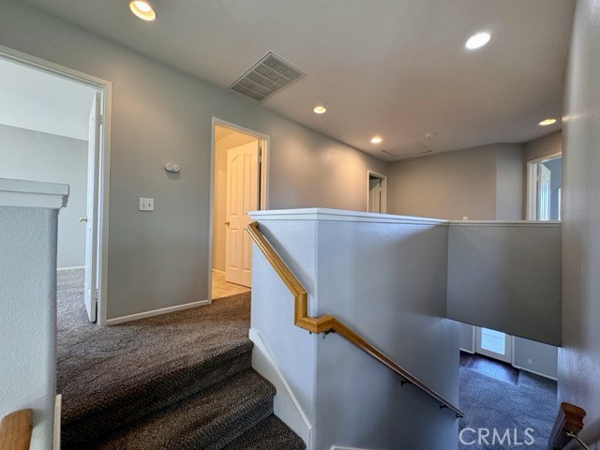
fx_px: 243
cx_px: 300
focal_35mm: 14
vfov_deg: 85.7
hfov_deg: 102.1
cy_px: 225
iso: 250
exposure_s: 1/120
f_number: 2.2
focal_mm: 2.22
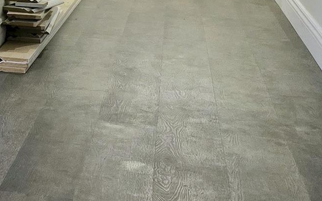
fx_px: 1009
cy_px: -129
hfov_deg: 16.4
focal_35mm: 115
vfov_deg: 10.8
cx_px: -177
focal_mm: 6.3
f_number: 1.7
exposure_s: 1/120
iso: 1000
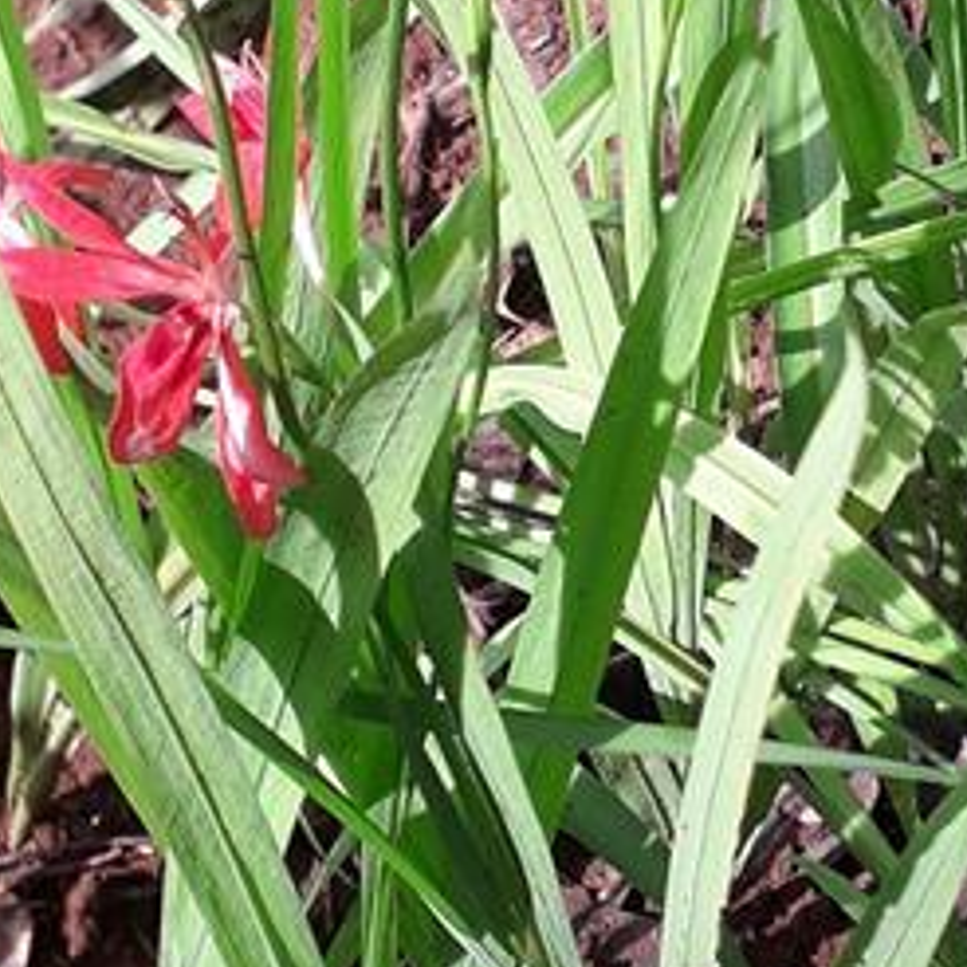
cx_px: 810
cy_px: 425
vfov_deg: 17.7
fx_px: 3097
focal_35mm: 98
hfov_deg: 17.6
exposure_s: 1/460
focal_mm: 3.6
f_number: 1.9
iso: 40
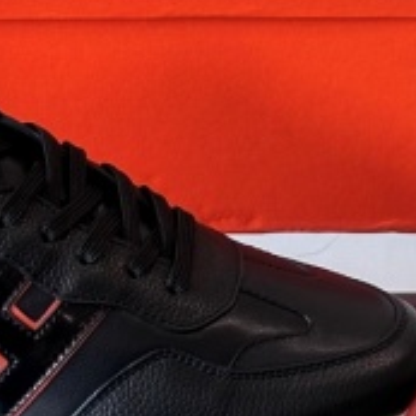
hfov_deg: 8.9
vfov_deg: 8.6
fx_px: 2665
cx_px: 22
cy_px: -286
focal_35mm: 196
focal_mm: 6.86
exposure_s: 1/125
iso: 40
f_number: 1.78
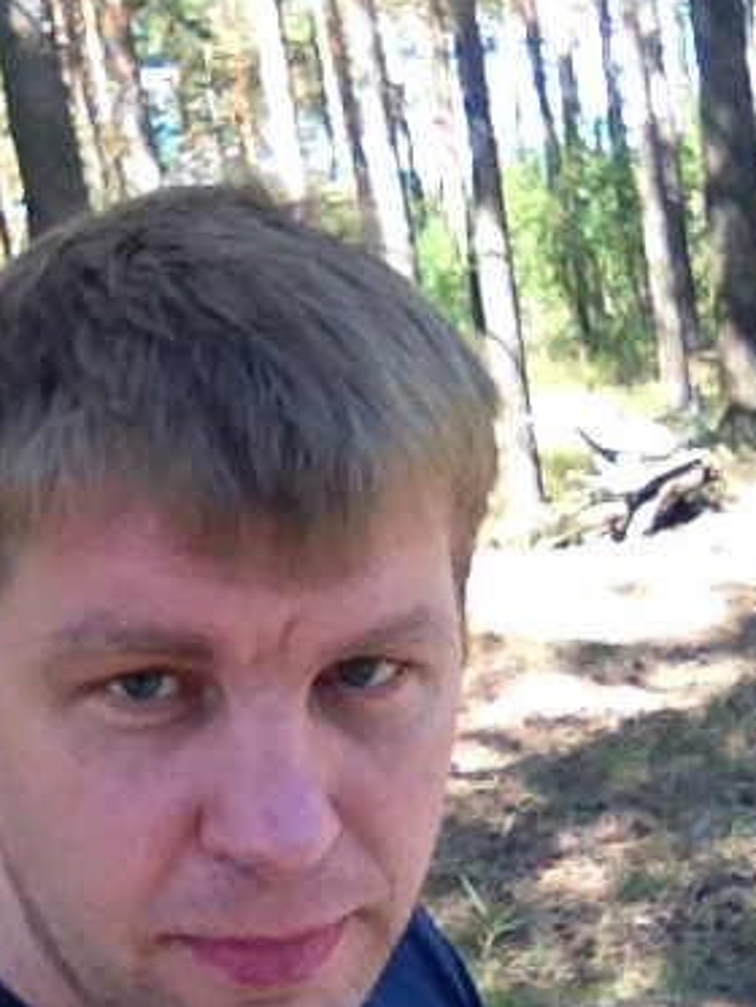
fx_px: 1746
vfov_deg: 32.0
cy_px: 643
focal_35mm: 60
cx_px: 235
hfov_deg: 24.3
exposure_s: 1/257
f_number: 2.4
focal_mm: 1.85
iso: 125
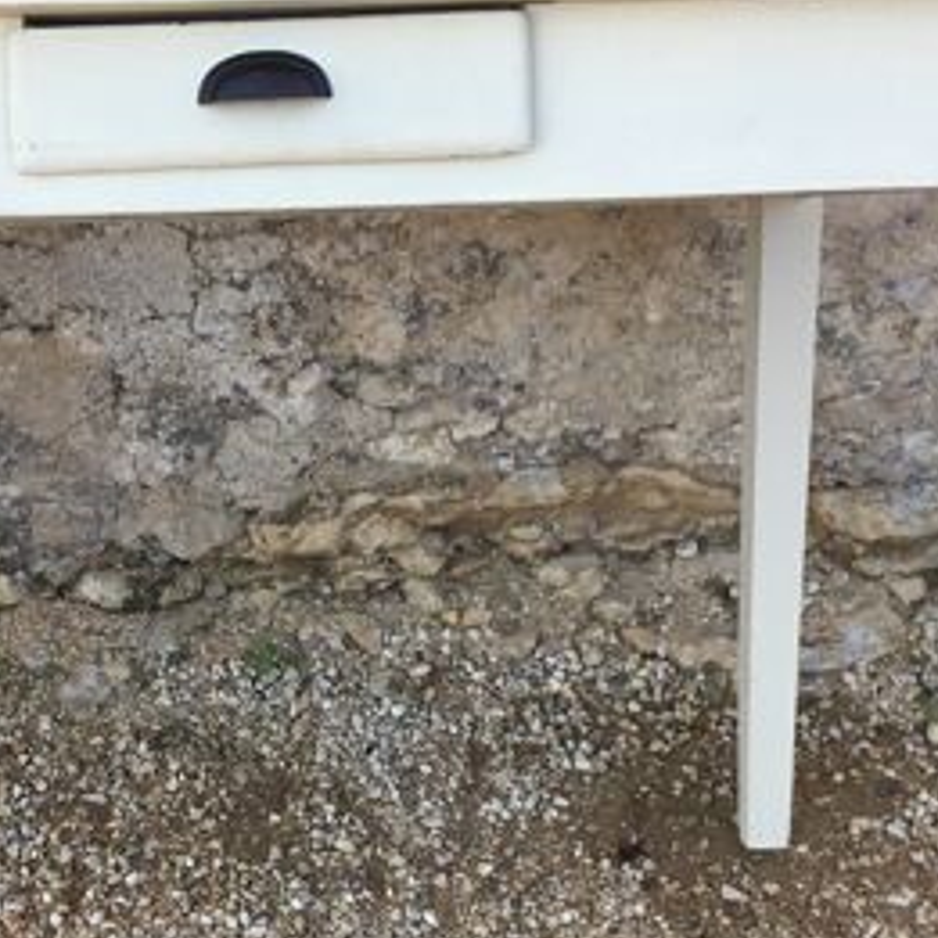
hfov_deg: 27.0
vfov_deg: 27.2
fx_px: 1931
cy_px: 571
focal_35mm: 63
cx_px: 262
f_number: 2.4
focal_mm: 3.3
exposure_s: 1/129
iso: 25
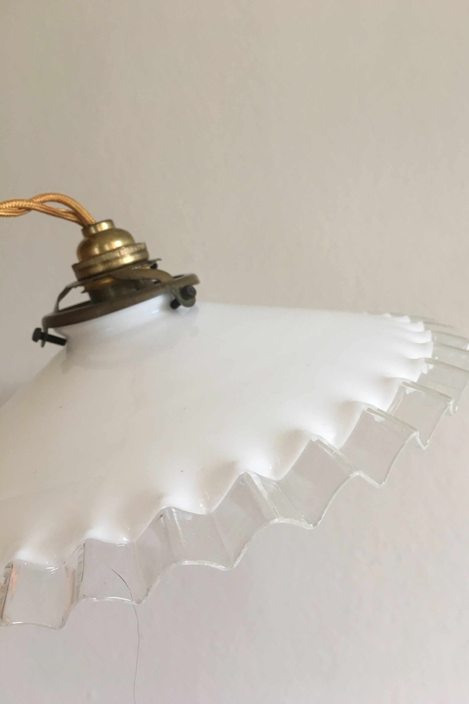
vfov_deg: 60.3
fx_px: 606
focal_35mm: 31
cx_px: 270
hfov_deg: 42.2
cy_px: 352
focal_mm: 4.15
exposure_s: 1/33
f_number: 2.2
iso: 100
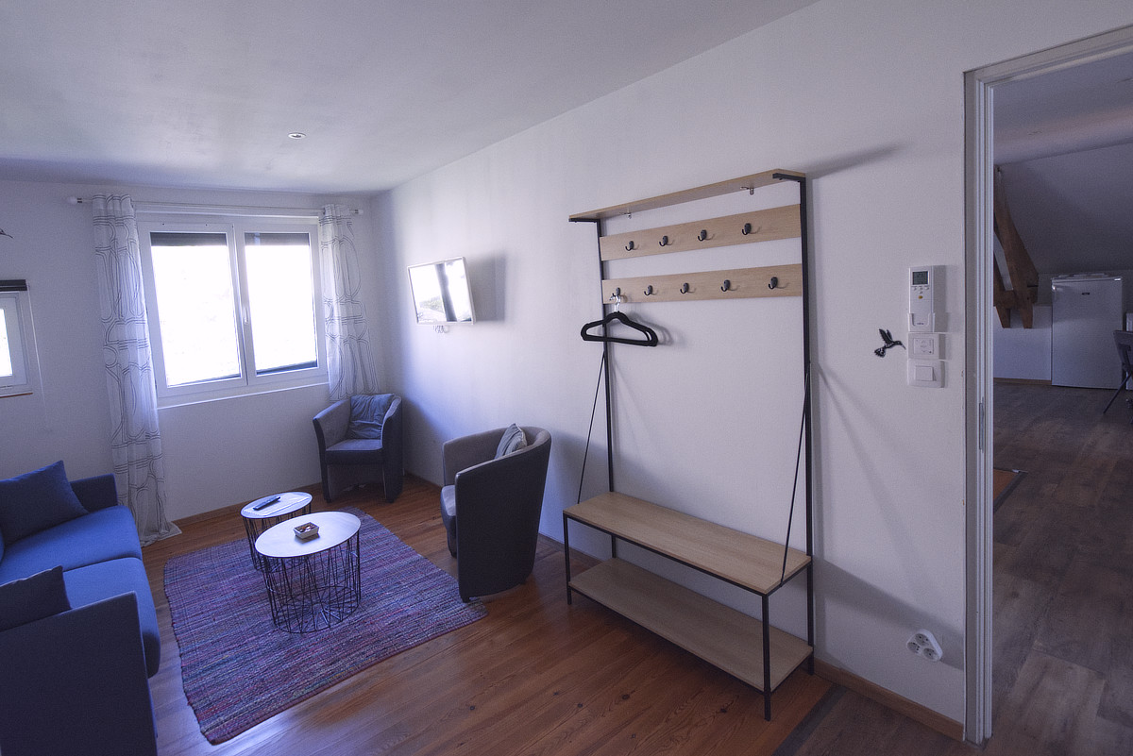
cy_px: 378
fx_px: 472
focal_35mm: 15
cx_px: 566
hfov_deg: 100.4
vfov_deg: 77.4
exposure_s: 1/125
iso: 800
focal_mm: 10
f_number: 5.6
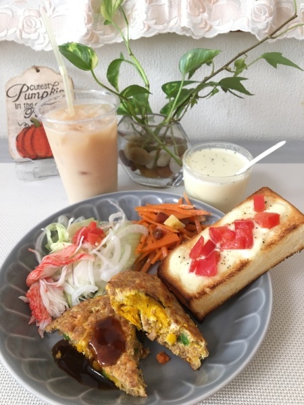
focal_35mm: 29
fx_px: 340
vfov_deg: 61.7
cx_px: 152
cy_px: 202
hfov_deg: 48.2
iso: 80
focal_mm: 4.15
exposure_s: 1/30
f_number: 2.2
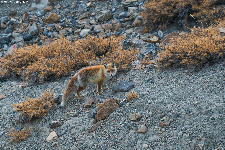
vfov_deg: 1.5
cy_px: 75
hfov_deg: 2.3
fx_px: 5625
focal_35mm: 900
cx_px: 112
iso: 2000
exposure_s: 1/50
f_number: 5.6
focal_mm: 600
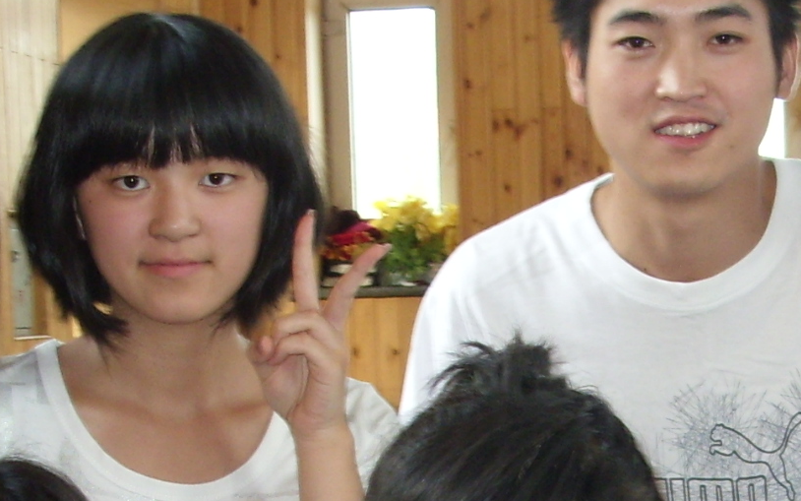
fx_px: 3319
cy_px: 680
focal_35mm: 152
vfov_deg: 8.5
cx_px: 723
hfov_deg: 13.6
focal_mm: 6.3
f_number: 2.8
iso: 100
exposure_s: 1/30
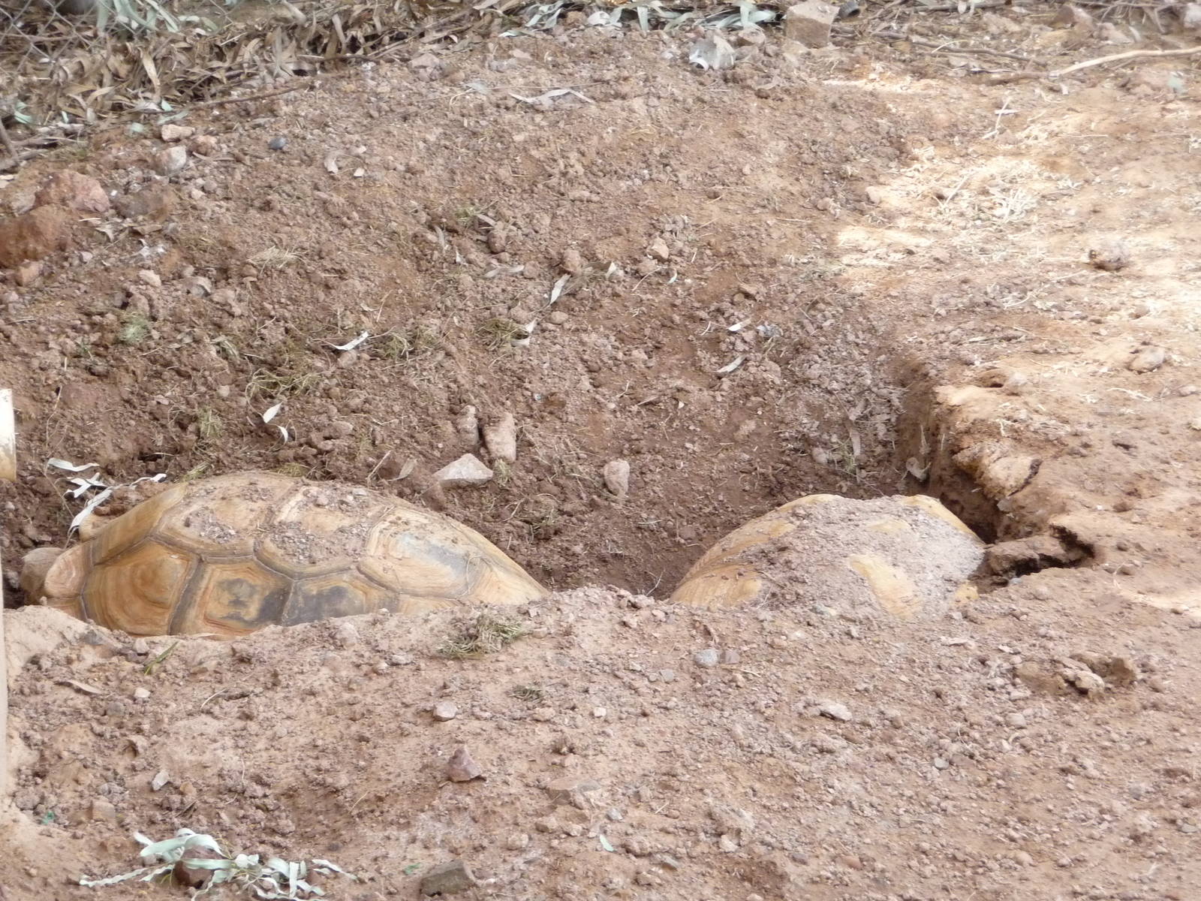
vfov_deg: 7.9
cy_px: 450
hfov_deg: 10.5
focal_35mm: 189
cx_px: 600
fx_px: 6557
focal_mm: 32.3
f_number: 4.8
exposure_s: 1/160
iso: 400
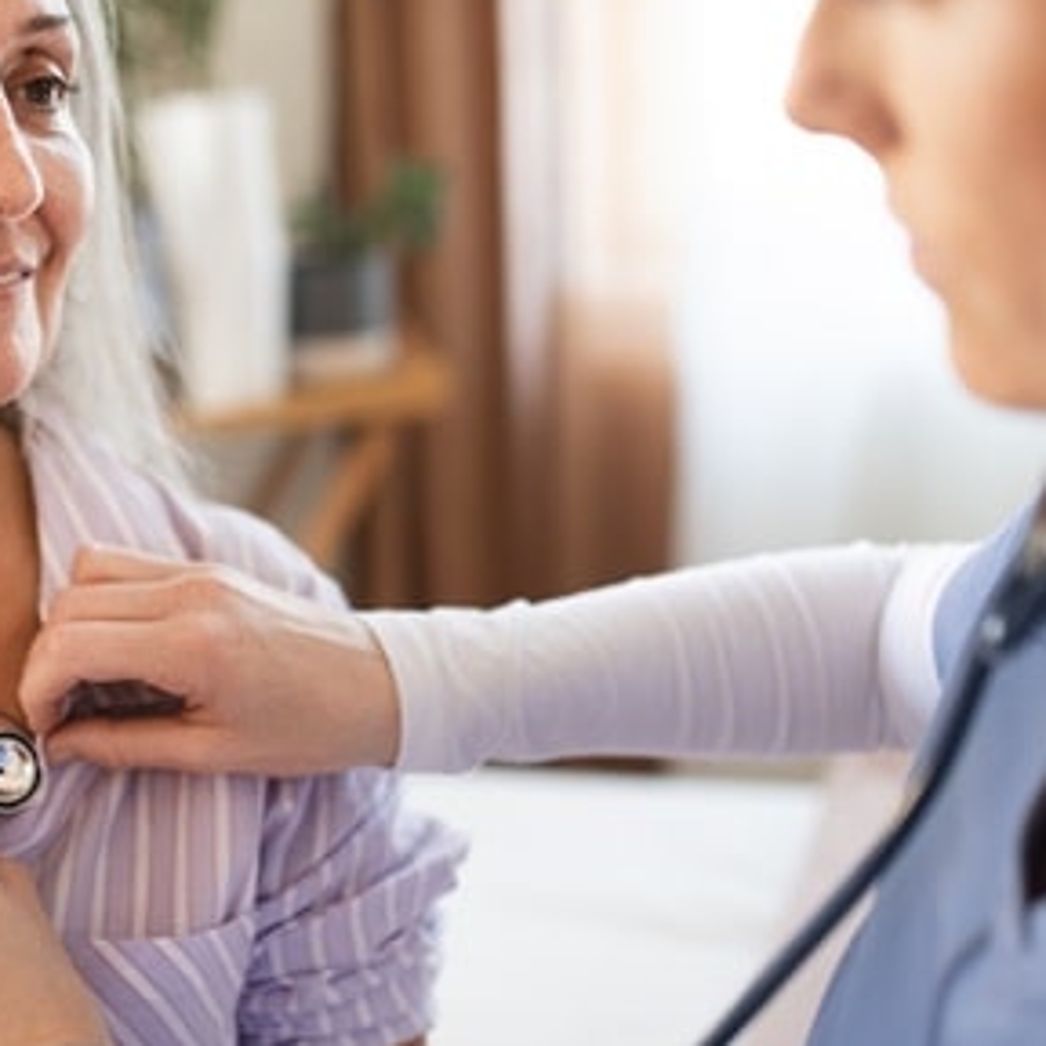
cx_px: 283
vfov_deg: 27.7
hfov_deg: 27.4
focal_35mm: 62
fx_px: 2120
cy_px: 505
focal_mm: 35
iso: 500
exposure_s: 1/160
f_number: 1.8
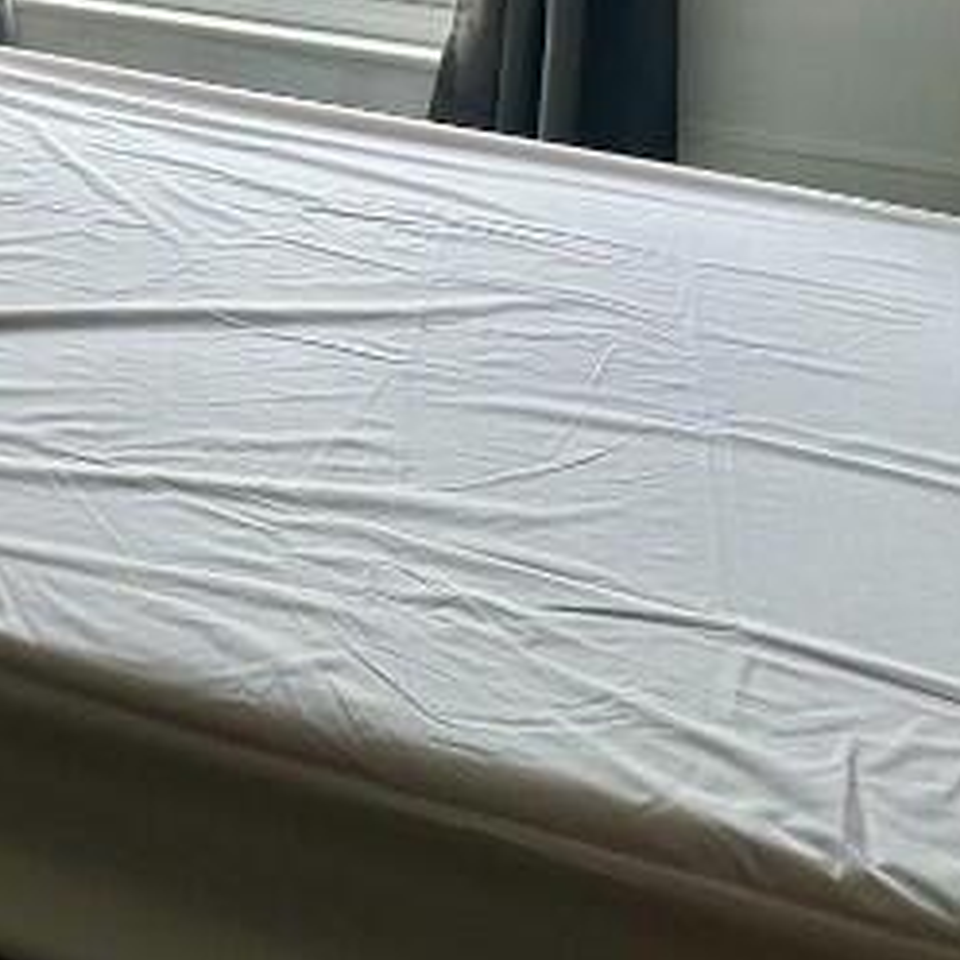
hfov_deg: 30.3
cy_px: -333
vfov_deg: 27.2
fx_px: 1600
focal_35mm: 51
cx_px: -70
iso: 50
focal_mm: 2.22
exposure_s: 1/99
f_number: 2.2
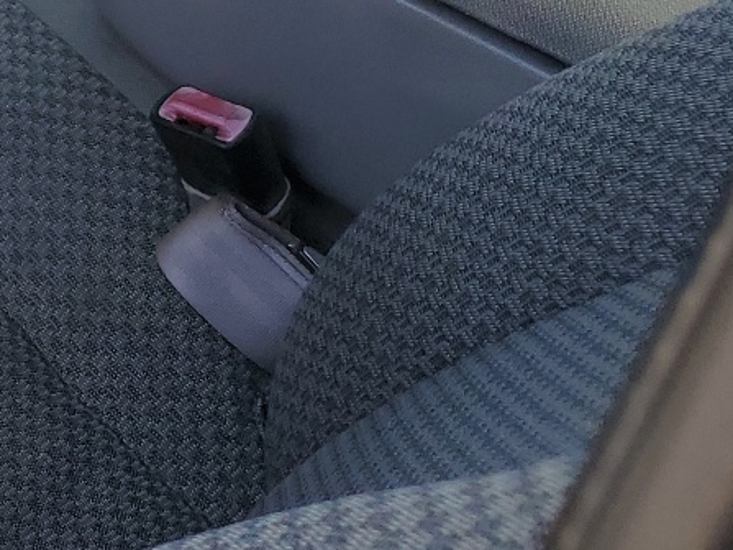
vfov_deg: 15.3
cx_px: -454
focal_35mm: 93
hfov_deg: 18.1
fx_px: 1969
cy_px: -100
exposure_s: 1/455
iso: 50
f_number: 1.5
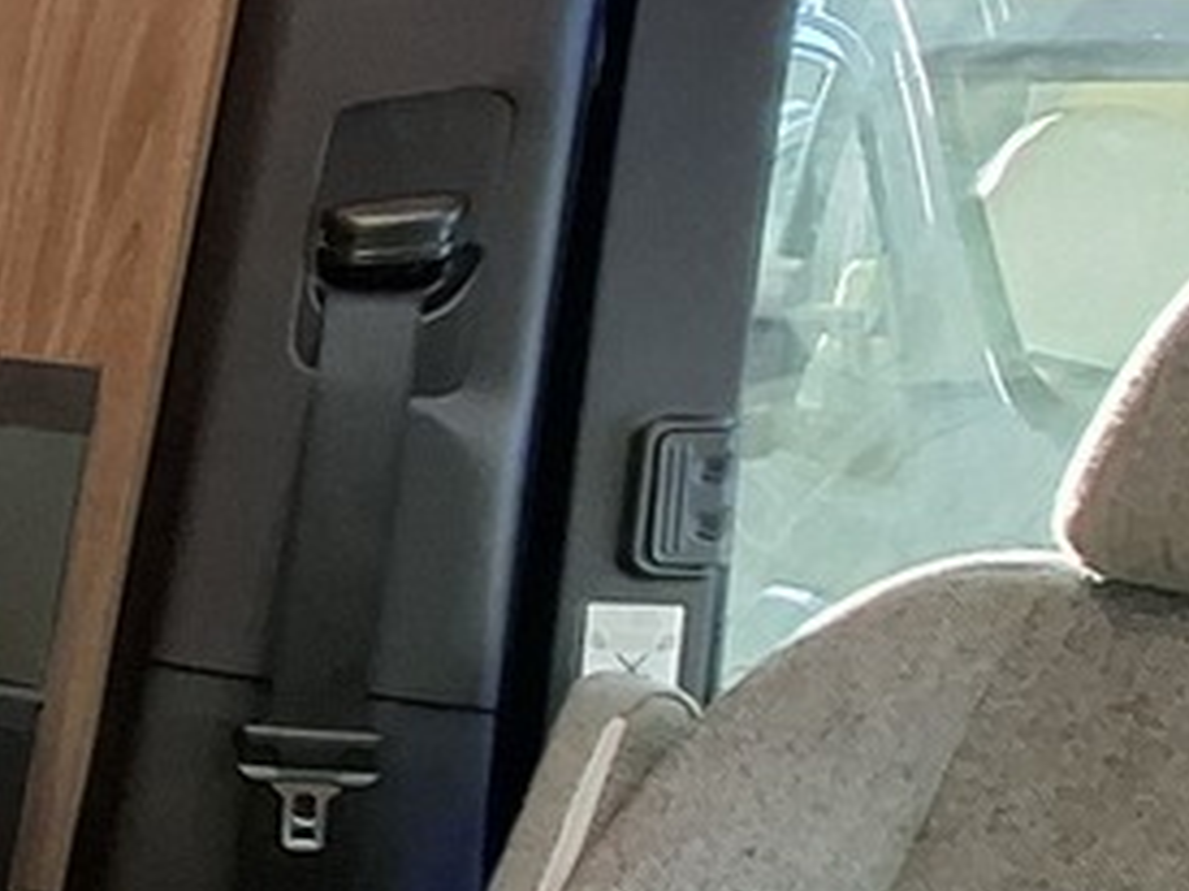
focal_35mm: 68
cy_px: 489
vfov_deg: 21.6
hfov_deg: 17.1
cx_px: -1388
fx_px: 2335
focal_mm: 1.74
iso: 200
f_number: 2.2
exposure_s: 1/25
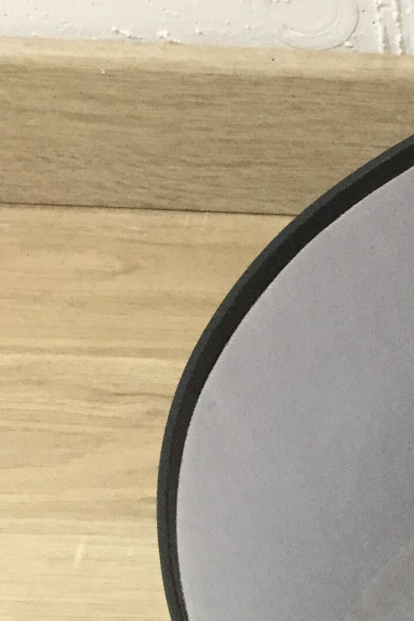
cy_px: 648
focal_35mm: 99
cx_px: 744
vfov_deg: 19.9
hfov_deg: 12.6
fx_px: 1707
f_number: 2.4
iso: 125
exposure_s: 1/33
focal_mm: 3.3
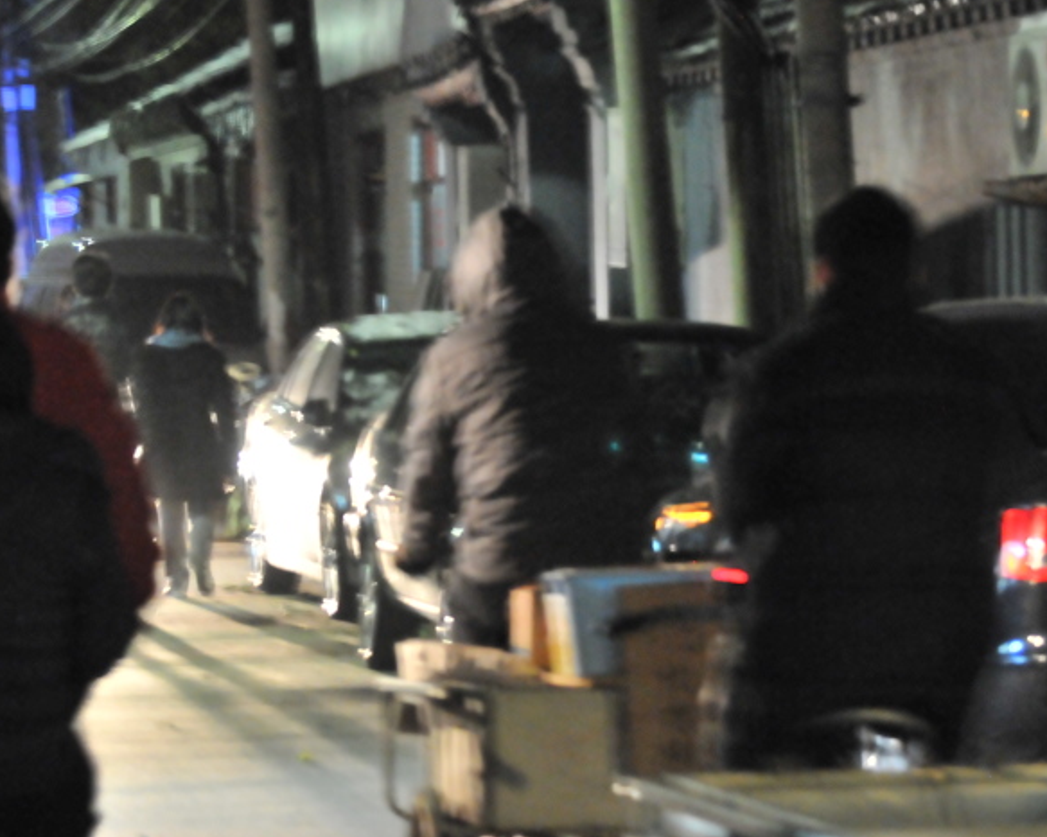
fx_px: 5359
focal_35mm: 173
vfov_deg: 8.9
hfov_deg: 11.2
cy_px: 454
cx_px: 463
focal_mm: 70
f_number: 4.5
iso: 3200
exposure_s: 1/5
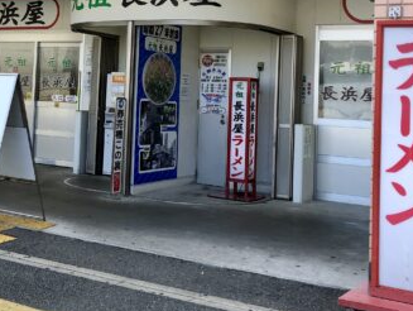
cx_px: 87
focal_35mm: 59
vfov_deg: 24.4
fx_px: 705
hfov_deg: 31.9
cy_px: 57
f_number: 1.8
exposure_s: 1/421
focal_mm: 3.99
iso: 20
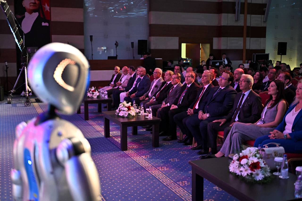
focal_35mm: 44
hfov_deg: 44.5
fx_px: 369
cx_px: 151
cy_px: 100
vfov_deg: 30.5
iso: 2000
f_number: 2.8
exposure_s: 1/125
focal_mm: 44
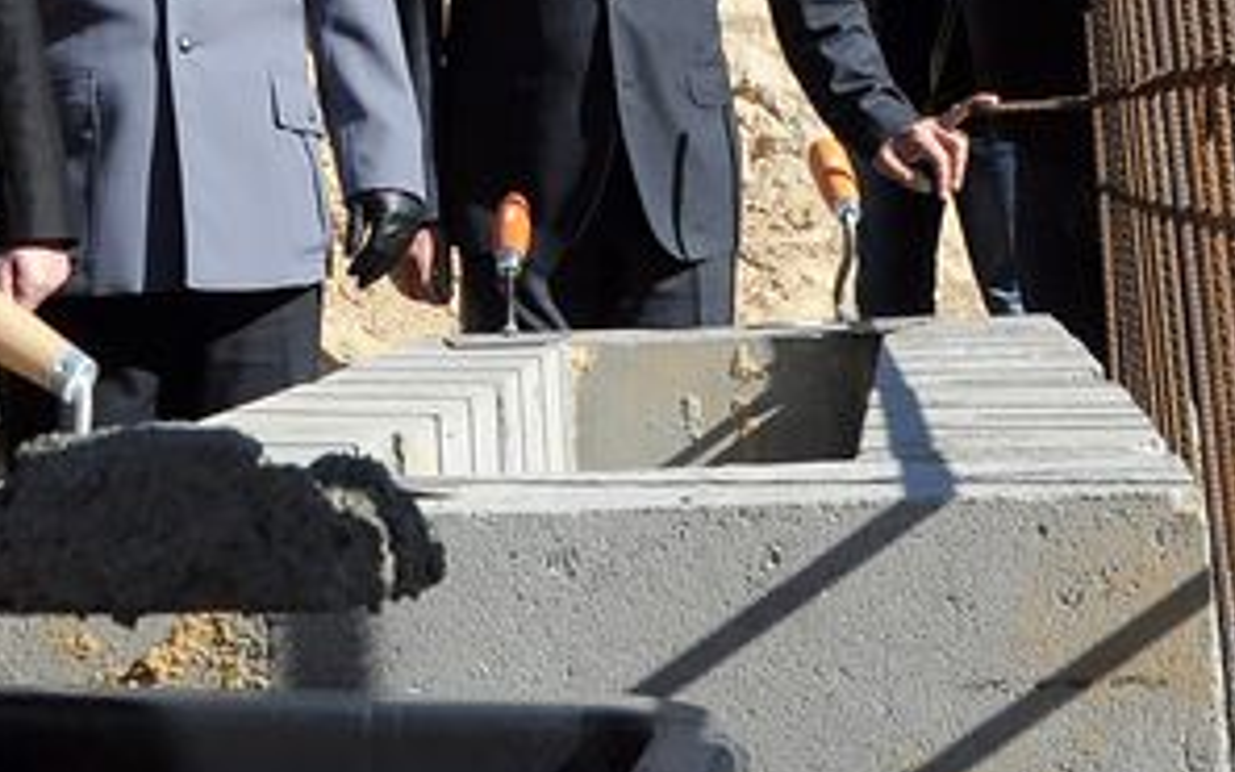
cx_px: 8
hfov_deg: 24.9
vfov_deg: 15.6
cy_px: -252
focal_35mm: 79
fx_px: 2659
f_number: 10
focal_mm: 18
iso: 400
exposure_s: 1/400
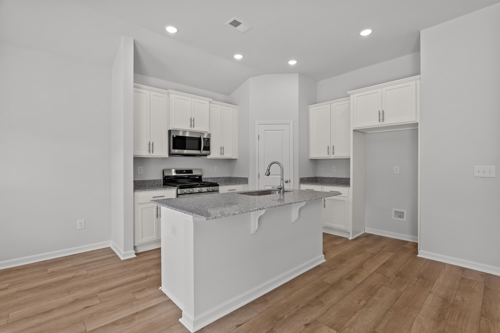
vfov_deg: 73.7
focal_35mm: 16
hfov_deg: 96.7
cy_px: 166
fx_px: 222
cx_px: 250
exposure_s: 1/50
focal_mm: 16
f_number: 8
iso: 640
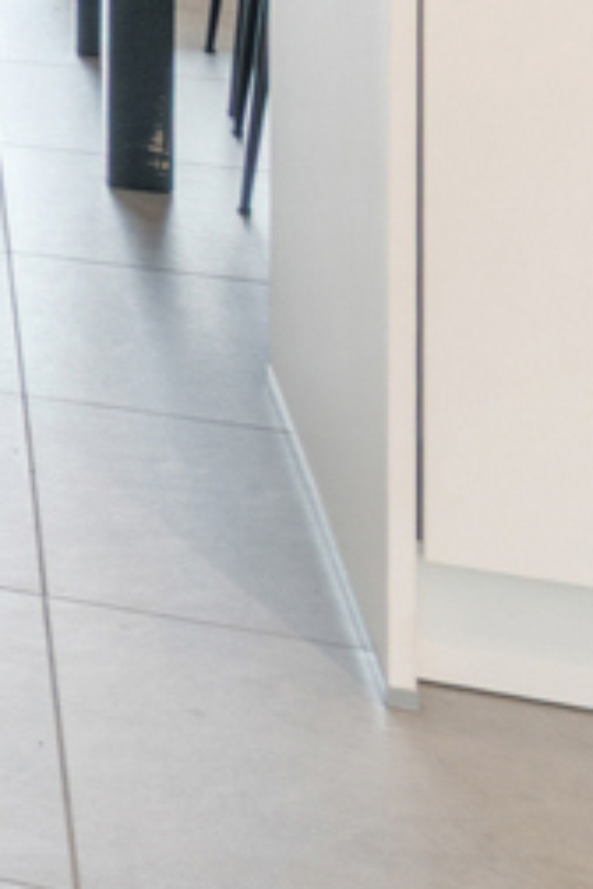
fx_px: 2817
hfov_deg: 8.1
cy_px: -579
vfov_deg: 15.9
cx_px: -1680
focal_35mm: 114
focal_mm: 16
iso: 250
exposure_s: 2
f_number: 11
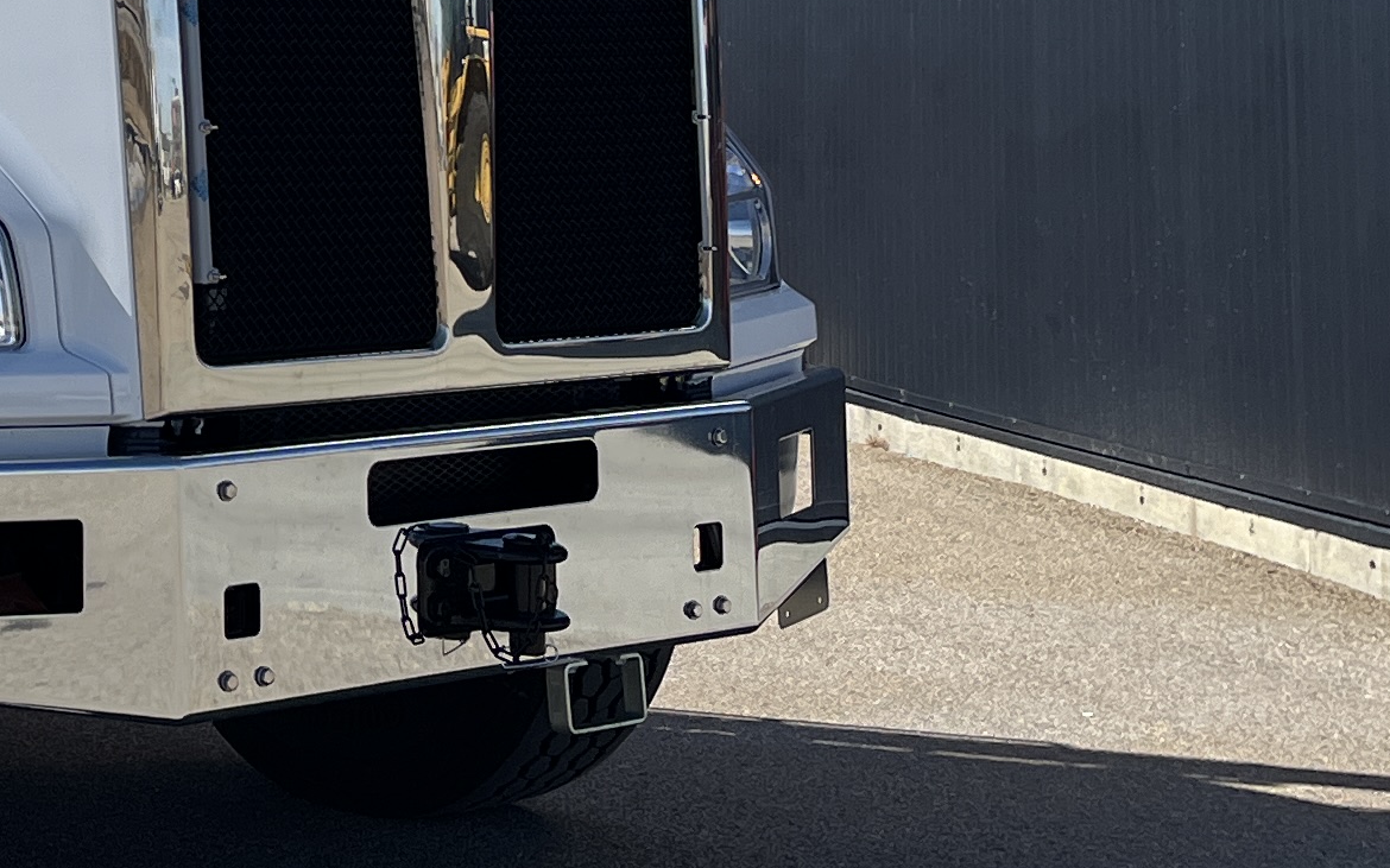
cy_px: -521
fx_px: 3598
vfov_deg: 12.9
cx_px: -266
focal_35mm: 95
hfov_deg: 20.5
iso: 50
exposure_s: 1/4651
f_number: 1.6
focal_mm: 5.1
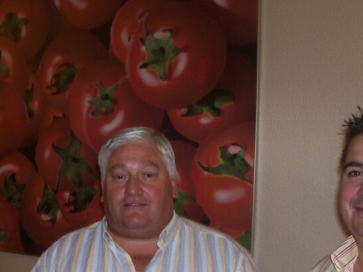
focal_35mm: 60
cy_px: 239
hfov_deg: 32.1
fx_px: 629
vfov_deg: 23.8
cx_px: 143
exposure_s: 1/64
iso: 80
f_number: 2.7
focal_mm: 5.6
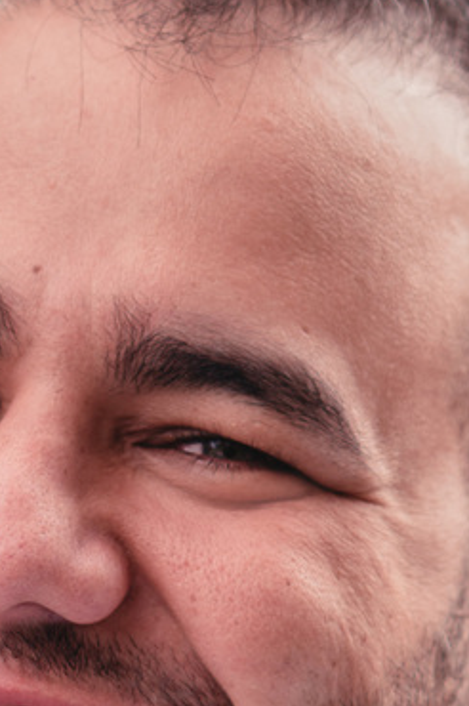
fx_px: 4777
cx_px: 48
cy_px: 1330
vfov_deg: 8.1
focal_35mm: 244
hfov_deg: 5.6
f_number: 2.2
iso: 100
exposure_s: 1/500
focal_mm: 50
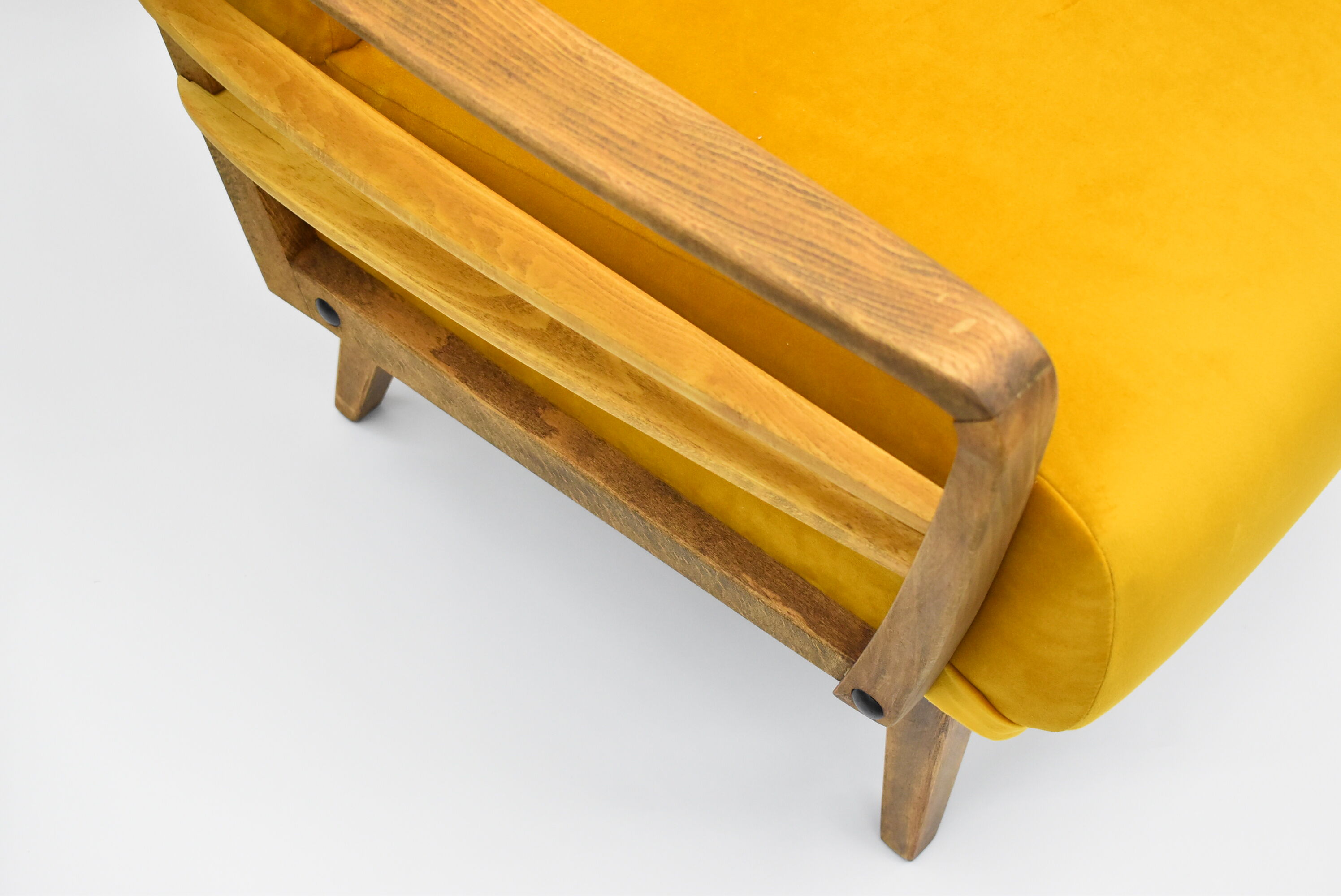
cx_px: 670
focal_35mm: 57
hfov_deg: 35.0
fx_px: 2125
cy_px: 448
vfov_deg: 23.8
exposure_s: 1/125
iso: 2500
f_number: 4.8
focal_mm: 38
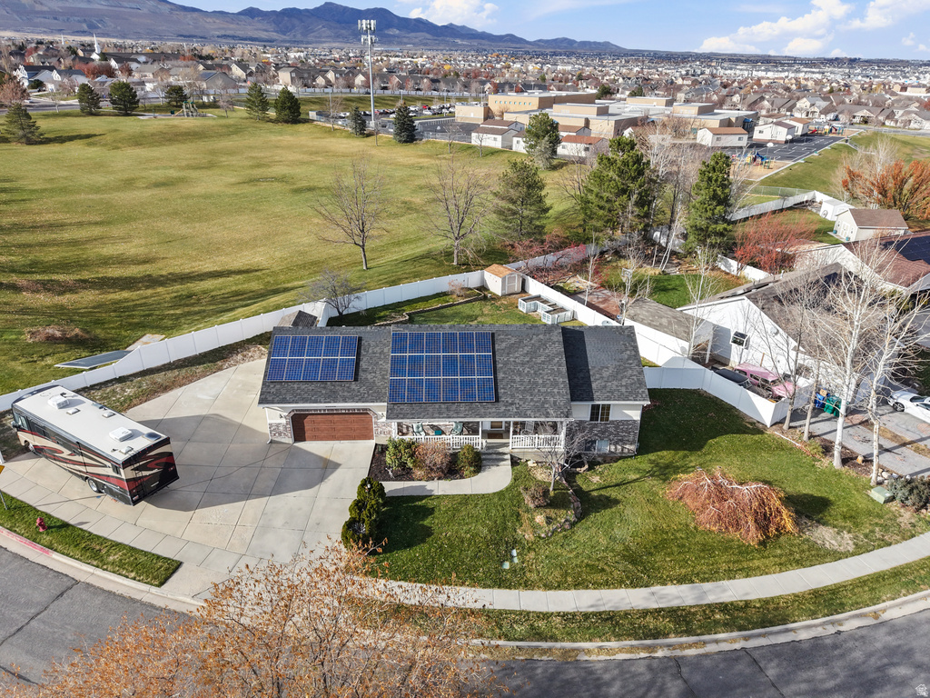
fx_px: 645
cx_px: 465
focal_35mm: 24
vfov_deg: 56.8
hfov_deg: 71.6
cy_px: 349
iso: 400
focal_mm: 8.67
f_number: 1.8
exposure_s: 1/5000
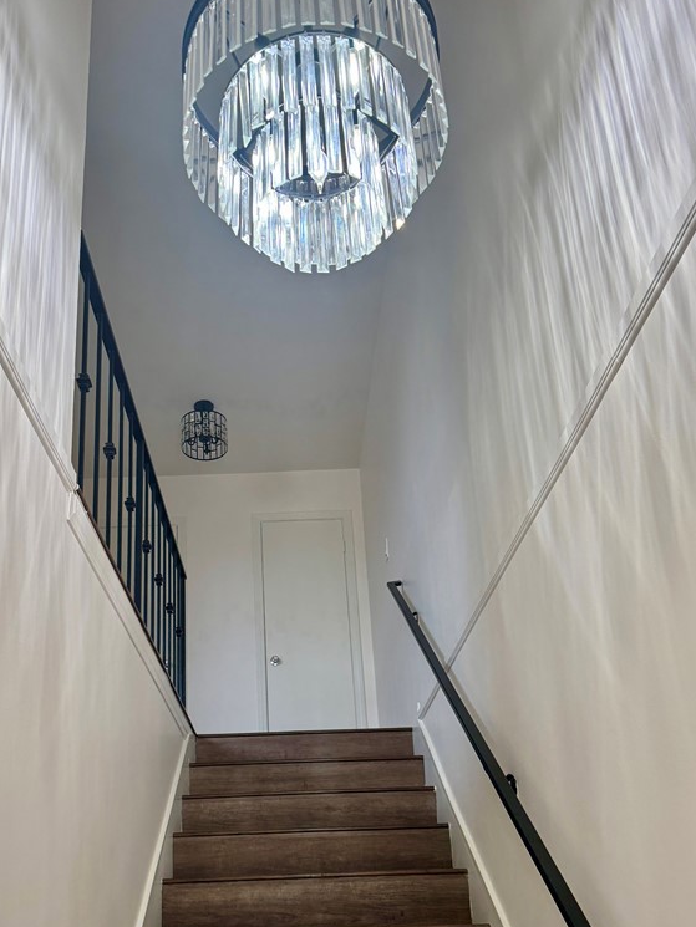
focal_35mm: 33
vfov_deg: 54.2
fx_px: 884
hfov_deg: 42.8
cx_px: 298
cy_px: 621
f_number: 1.78
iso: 160
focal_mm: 6.76
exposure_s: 1/120
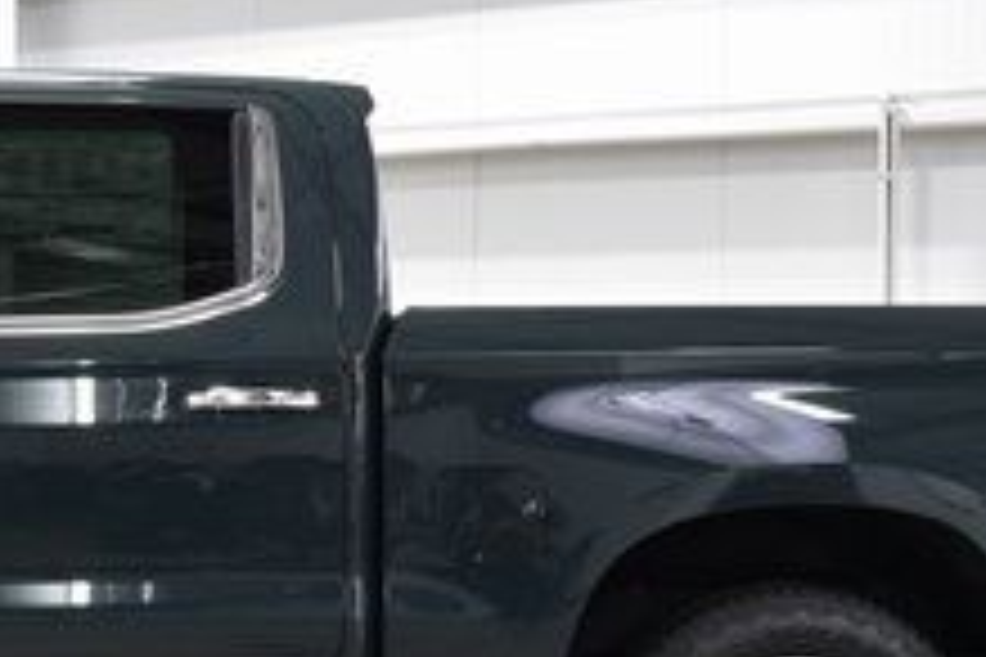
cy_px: 547
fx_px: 3122
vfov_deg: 12.0
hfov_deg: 17.5
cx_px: -23
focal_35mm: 114
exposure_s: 1/15
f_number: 6.3
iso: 640
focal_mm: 26
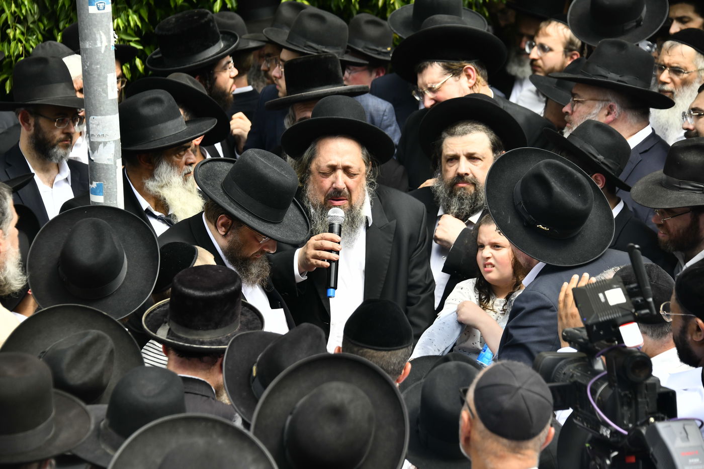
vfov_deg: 10.2
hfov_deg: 15.2
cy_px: 234
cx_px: 352
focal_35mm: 135
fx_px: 2640
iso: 400
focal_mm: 135
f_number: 6.3
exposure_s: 1/640
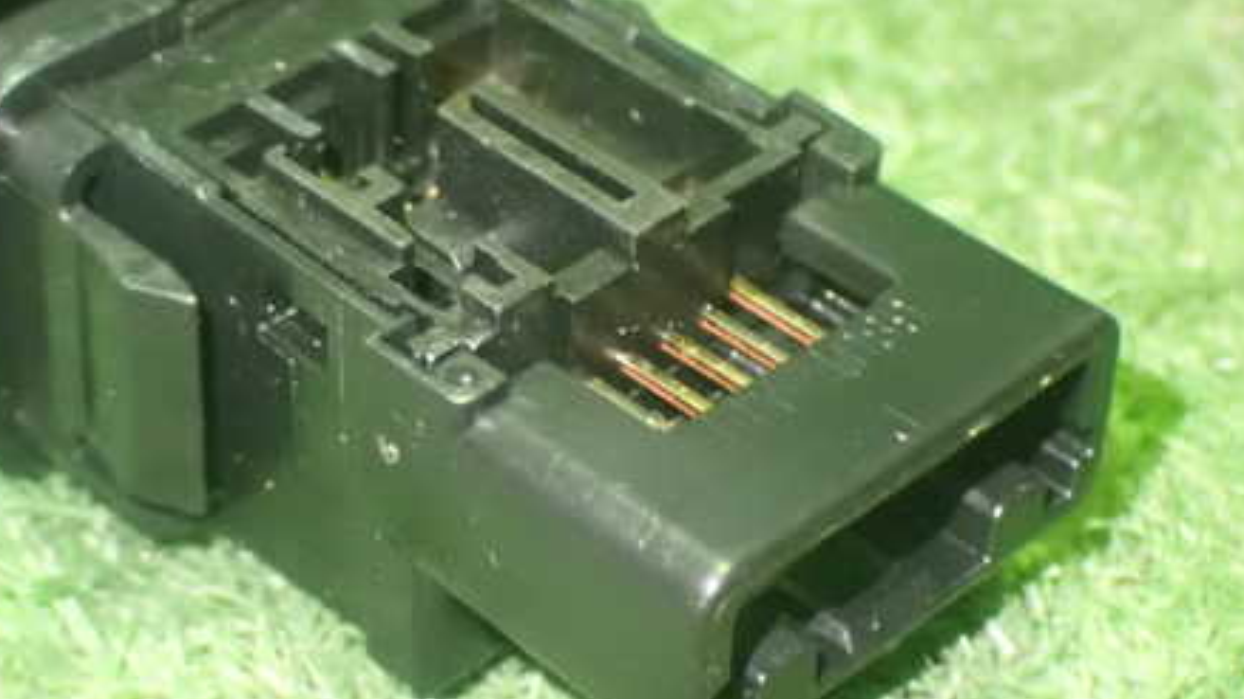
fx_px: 3495
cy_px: 338
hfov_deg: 20.2
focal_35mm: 106
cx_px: 491
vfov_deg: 11.4
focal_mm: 12.73
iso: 1600
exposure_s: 1/15
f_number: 3.9
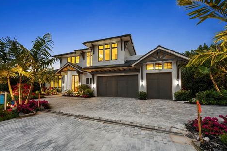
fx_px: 95
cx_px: 109
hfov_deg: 100.4
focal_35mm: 15
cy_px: 78
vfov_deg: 77.3
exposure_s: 3
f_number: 9
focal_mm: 14
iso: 320
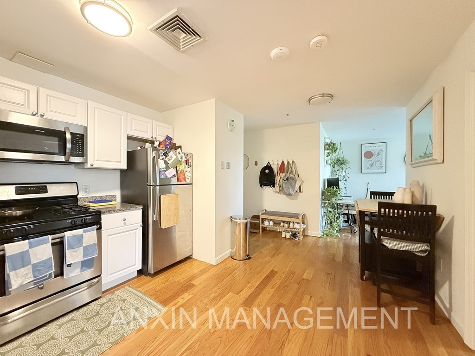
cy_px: 178
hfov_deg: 102.1
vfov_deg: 85.7
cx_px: 238
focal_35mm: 14
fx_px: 192
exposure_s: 1/60
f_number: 2.2
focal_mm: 2.22
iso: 1000
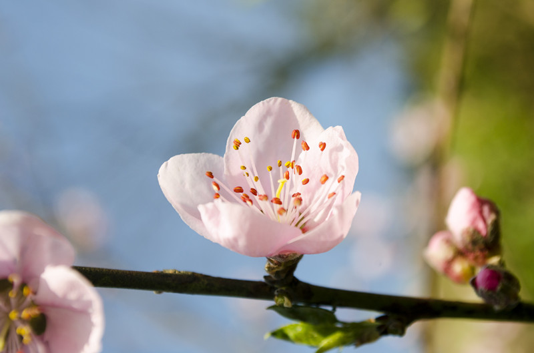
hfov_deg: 24.7
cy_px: 176
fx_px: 1221
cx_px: 267
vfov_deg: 16.5
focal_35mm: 82
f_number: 8
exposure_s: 1/320
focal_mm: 55
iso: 100
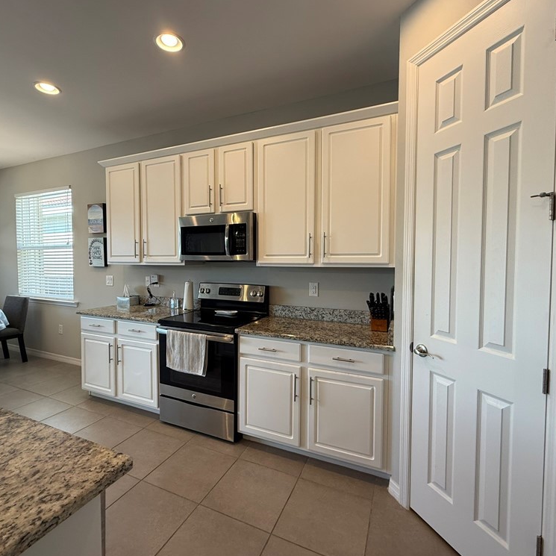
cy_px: 273
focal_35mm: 17
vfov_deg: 84.0
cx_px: 267
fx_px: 309
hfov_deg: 83.9
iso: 160
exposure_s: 1/120
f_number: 2.2
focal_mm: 2.22
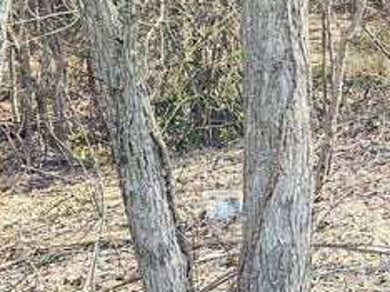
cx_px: 672
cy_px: 68
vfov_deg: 17.4
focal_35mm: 84
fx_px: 945
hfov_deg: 18.8
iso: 50
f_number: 1.7
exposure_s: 1/180
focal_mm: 6.3
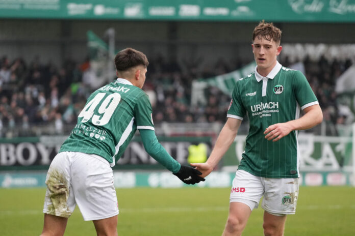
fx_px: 1972
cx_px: 178
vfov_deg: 6.9
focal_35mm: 200
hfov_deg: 10.3
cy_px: 118
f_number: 4
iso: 5000
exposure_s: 1/1000
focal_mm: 200
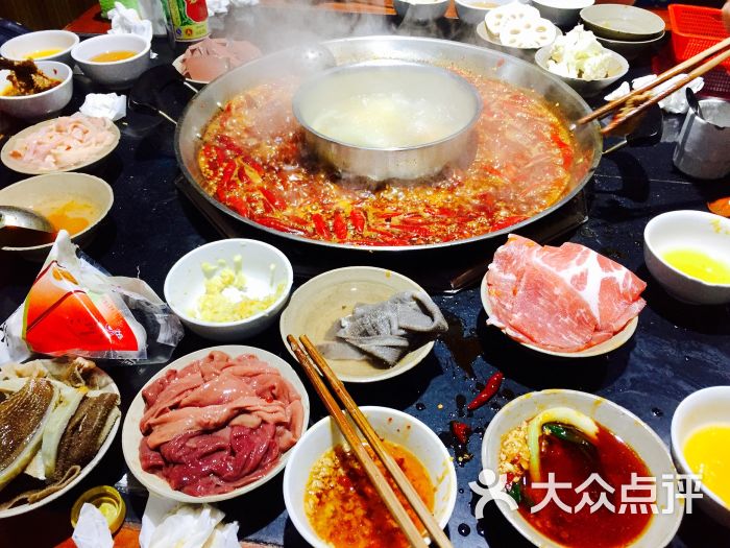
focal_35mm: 29
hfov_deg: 61.7
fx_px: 612
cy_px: 274
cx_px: 365
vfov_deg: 48.2
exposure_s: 1/33
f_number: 2.2
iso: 80
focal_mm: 4.15
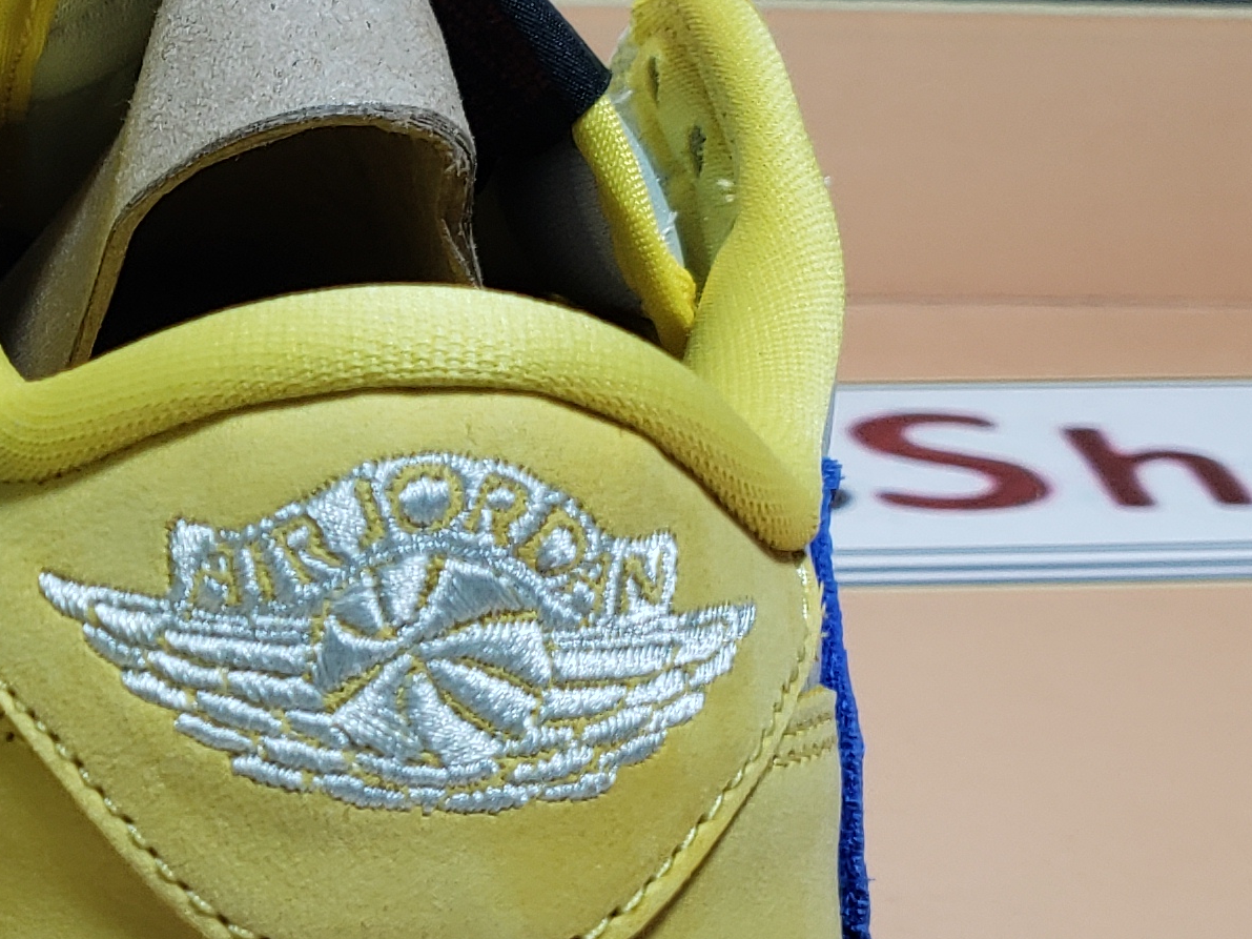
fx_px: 3182
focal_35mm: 88
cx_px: -267
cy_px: 673
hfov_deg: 20.7
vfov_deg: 16.7
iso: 50
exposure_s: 1/389
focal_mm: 4.3
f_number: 1.5
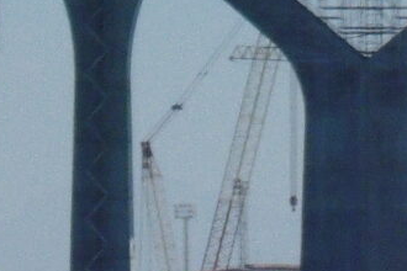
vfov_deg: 1.3
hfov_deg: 2.0
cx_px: 281
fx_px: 11859
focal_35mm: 1049
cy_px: -400
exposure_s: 1/160
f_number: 14.3
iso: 100
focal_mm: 23.8
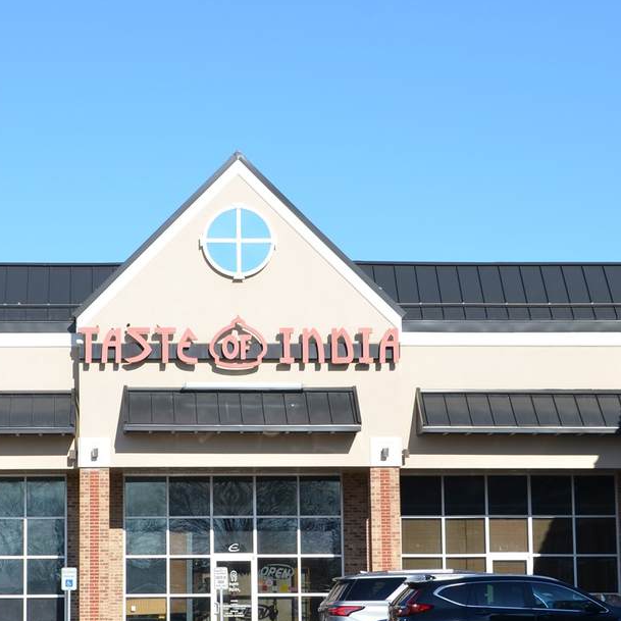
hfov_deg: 16.2
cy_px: 348
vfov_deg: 16.3
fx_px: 2172
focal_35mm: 107
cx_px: 214
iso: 100
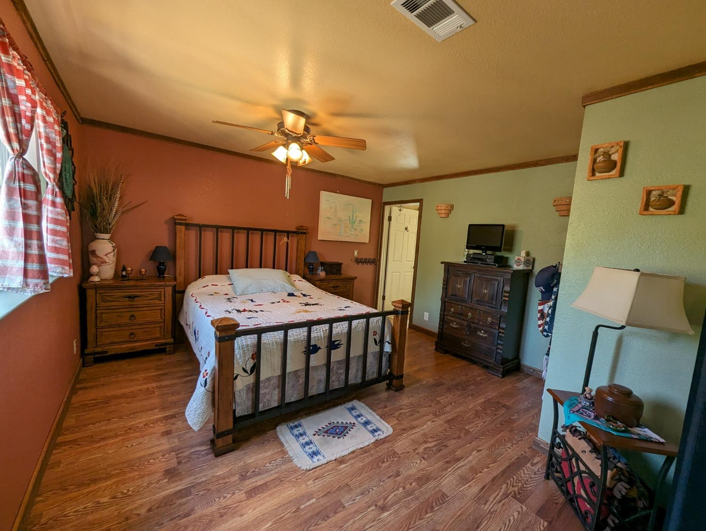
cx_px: 353
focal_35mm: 13
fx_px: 265
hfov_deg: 106.1
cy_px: 266
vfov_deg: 90.0
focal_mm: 1.95
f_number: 2.2
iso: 46
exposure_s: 1/30
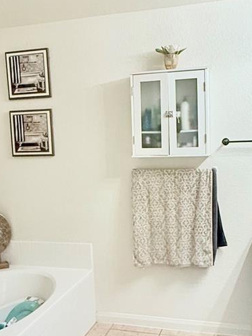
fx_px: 417
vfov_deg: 43.8
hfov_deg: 33.6
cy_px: 180
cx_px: 120
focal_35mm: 43
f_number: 2.2
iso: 250
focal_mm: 2.22
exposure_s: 1/60
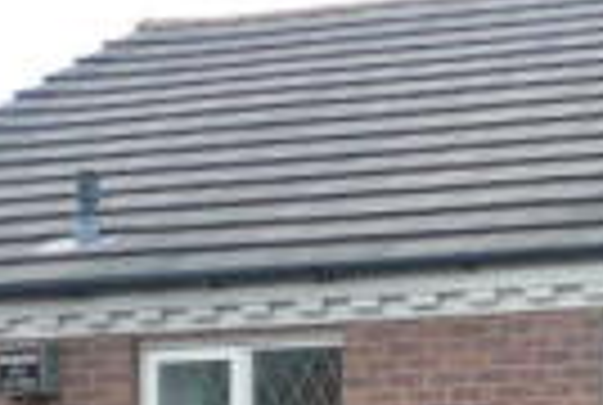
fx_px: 2803
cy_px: 713
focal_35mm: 167
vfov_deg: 8.0
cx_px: 1010
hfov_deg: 11.6
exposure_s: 1/500
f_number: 3.1
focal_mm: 6.1
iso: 100
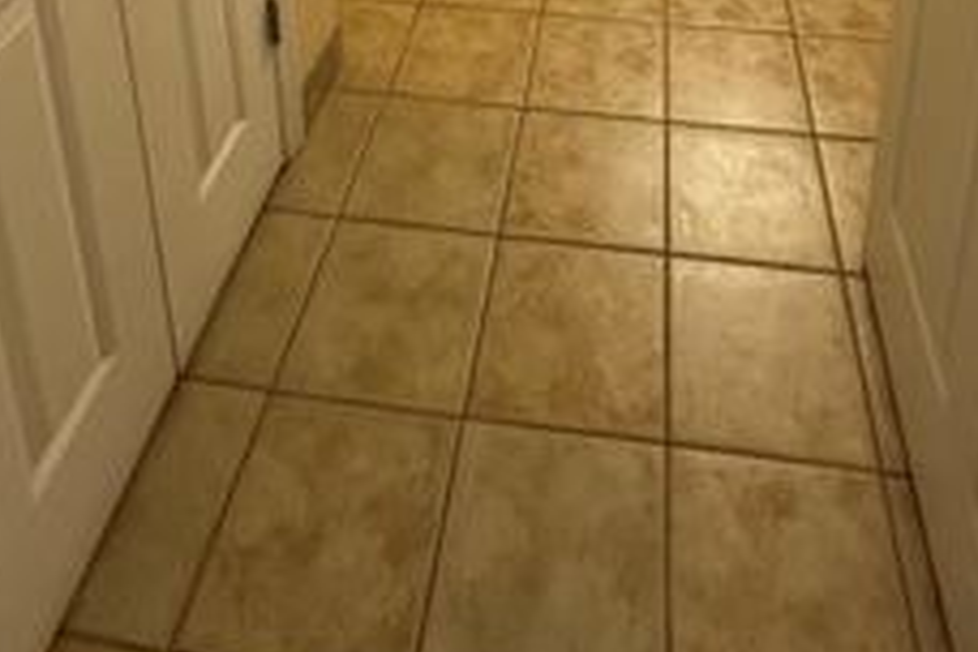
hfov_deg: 55.7
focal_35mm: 34
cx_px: 547
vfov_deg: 26.4
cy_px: -356
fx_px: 924
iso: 200
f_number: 2.2
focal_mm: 2.22
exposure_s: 1/60
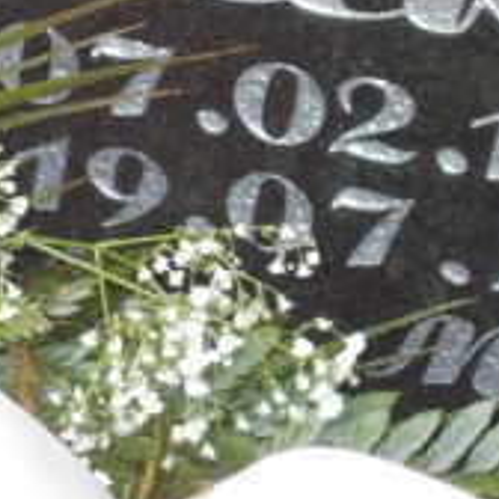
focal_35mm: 380
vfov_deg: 4.6
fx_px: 6197
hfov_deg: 4.6
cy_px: -39
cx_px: 166
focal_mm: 20.1
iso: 220
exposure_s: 1/60
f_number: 6
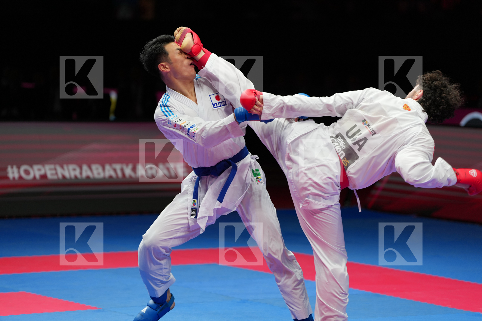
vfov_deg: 8.6
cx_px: 241
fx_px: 2142
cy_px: 160
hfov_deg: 12.8
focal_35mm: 160
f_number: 2.8
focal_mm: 160
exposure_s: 1/1000
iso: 500
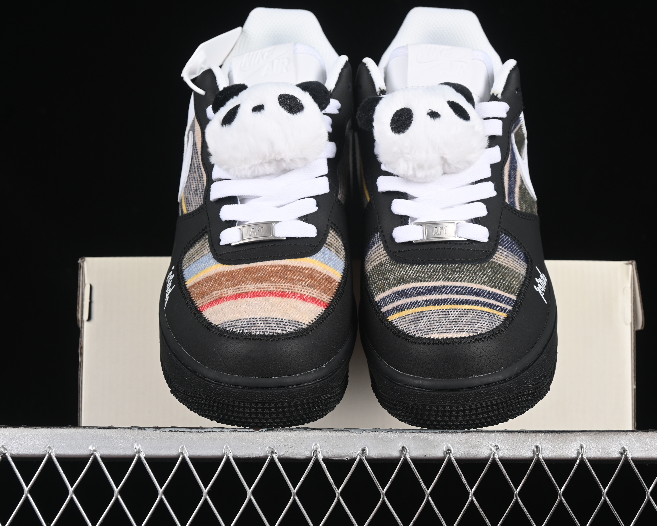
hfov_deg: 22.5
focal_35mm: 85
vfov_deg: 18.1
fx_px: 1653
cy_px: 264
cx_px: 360
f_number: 7.1
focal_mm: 50
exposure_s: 1/80
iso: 160
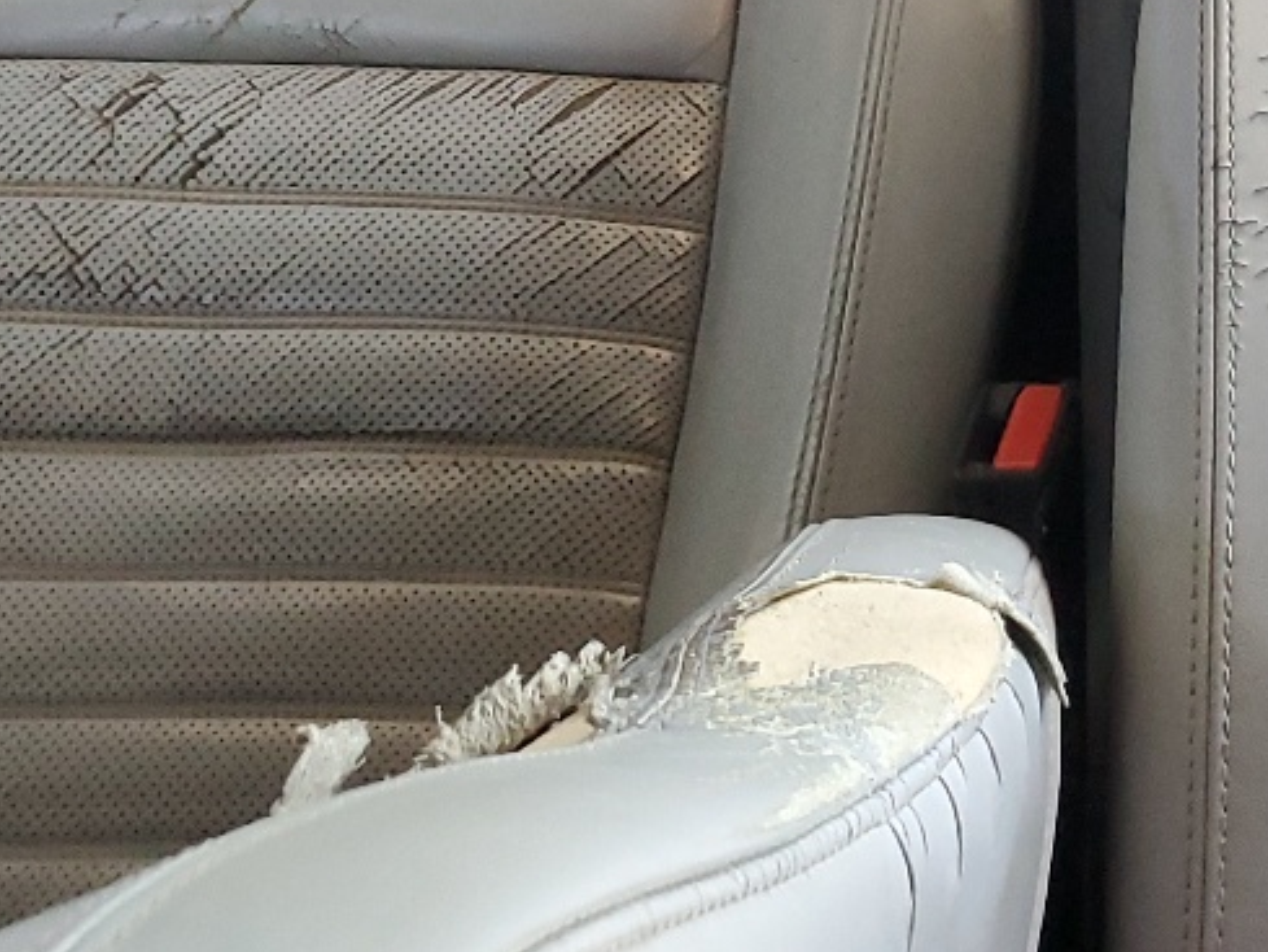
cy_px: -594
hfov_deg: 21.6
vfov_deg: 15.6
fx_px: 3114
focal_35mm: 85
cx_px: 1452
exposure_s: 1/60.2
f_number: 1.5
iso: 204
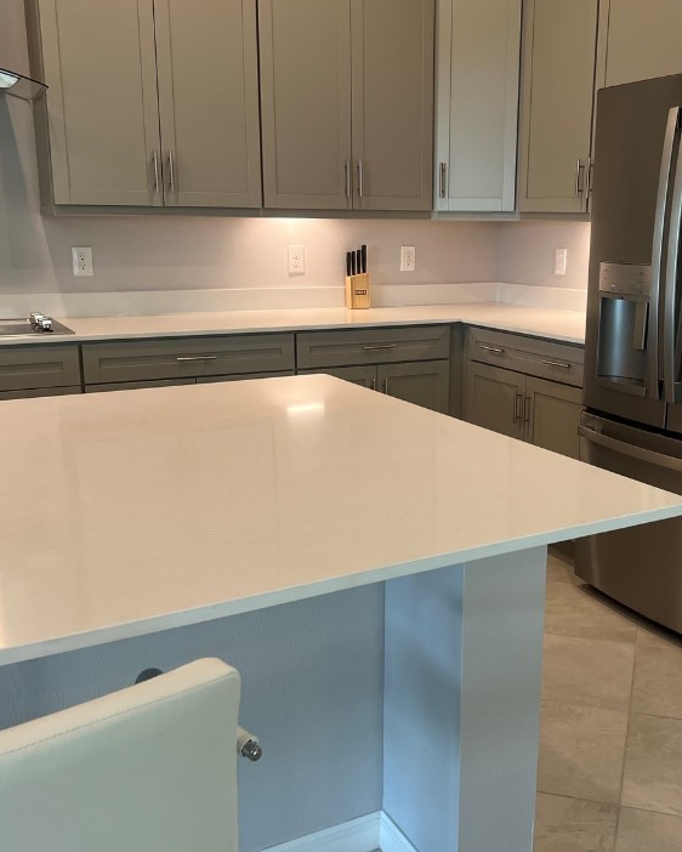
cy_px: 432
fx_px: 933
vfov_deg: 49.1
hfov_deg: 39.9
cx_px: 430
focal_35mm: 37
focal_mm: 5.7
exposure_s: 1/120
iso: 125
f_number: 1.5
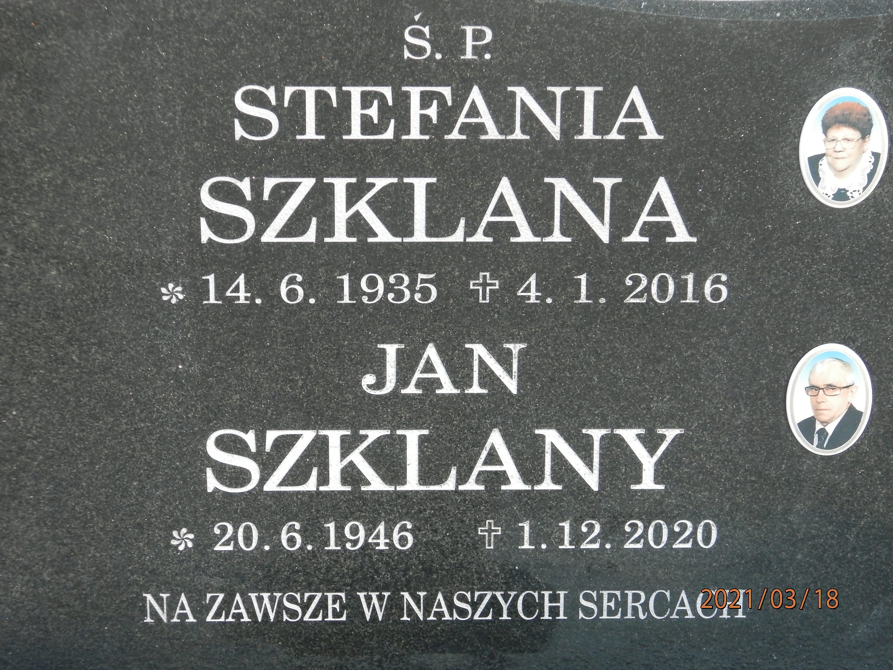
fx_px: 2115
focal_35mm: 82
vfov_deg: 18.0
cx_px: 446
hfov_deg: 23.8
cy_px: 335
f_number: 4.2
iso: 200
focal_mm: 14.6
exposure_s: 1/125
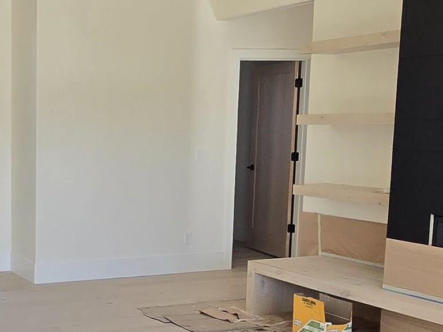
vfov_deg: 27.9
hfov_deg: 31.6
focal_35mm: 52
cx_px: -71
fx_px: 665
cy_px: 210
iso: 160
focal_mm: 2.2
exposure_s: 1/359
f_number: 2.2
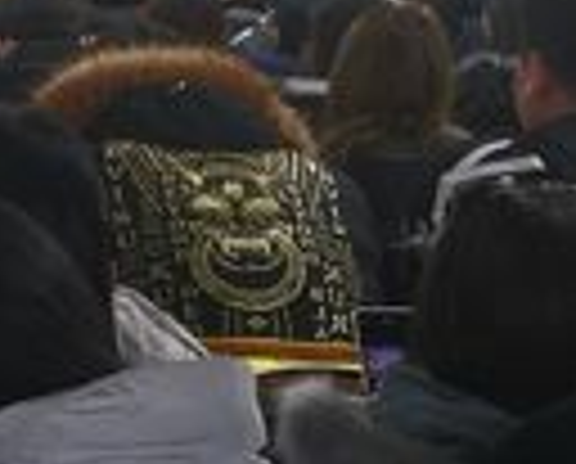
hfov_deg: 10.0
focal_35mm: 179
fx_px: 3058
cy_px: 16
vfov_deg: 8.6
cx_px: -540
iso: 160
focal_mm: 3.95
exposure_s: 1/33.3
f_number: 1.6
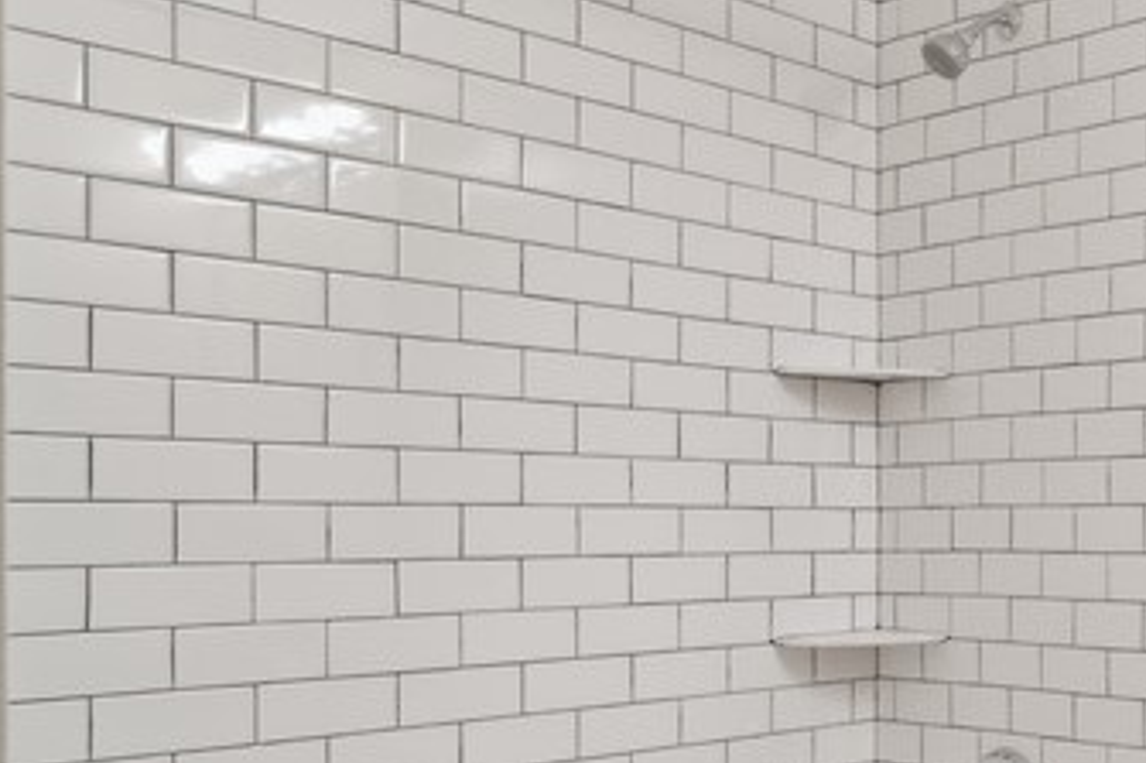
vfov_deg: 30.8
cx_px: 1505
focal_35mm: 43
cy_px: 527
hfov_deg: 33.0
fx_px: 1368
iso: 320
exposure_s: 1/3.33
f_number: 8
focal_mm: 16
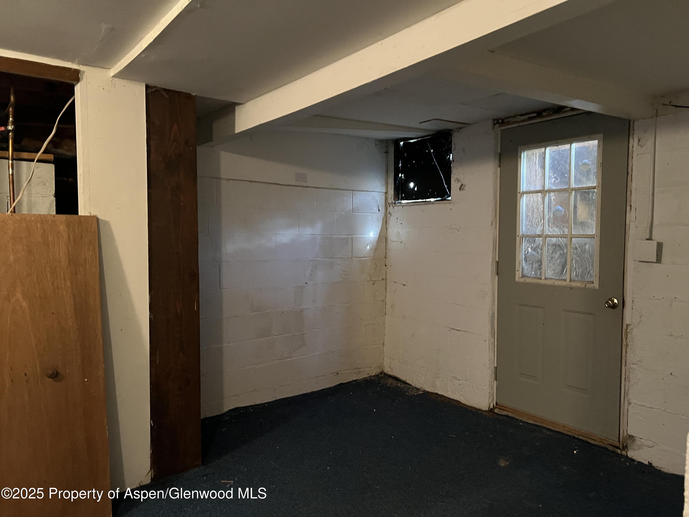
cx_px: 344
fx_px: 518
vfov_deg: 53.1
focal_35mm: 26
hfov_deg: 67.3
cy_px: 258
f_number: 1.5
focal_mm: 5.7
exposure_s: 1/30
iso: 640
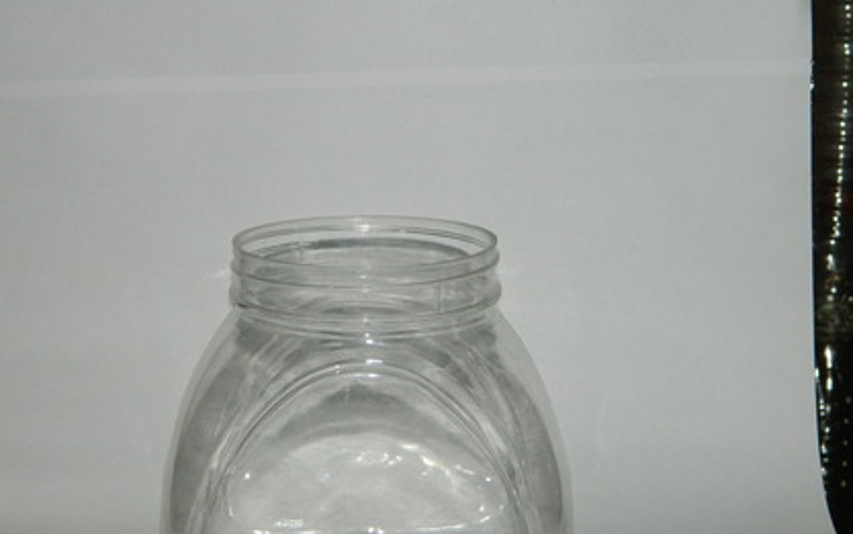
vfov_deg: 14.7
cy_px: 373
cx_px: 387
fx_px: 2070
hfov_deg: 23.3
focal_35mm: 89
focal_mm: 12.6
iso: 200
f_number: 4
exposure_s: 1/50
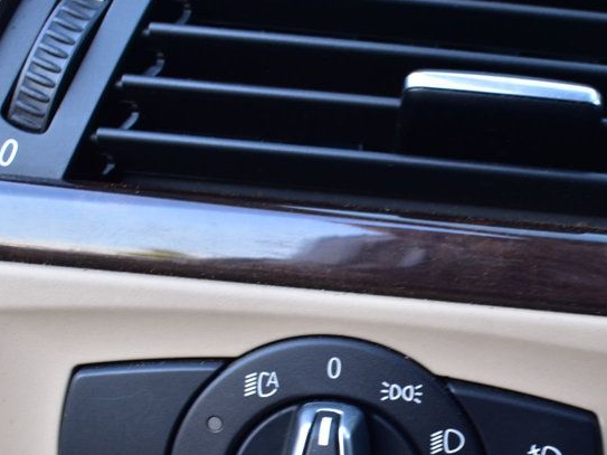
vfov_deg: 18.5
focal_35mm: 79
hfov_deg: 24.2
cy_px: 366
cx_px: 520
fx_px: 1383
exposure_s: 1/30
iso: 400
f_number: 7.1
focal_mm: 29
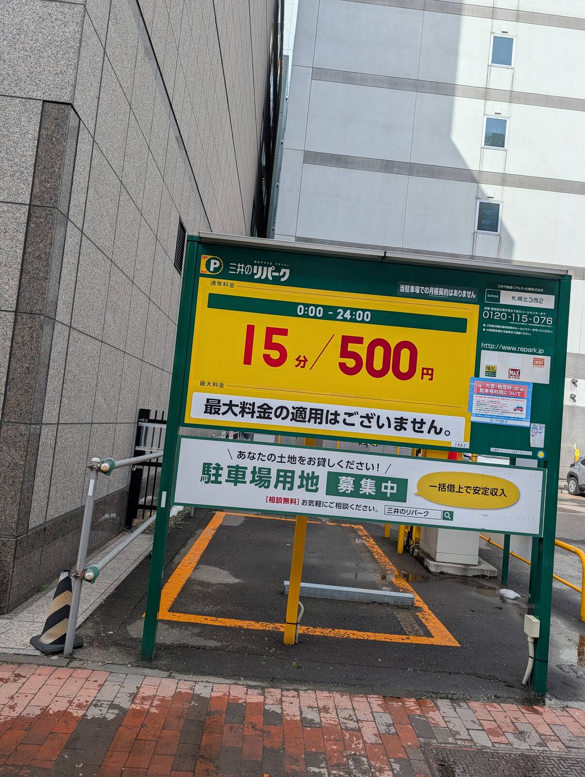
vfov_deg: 71.5
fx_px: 539
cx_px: 292
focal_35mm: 24
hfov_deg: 56.9
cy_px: 388
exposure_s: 1/589
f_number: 1.68
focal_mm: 6.9
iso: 21
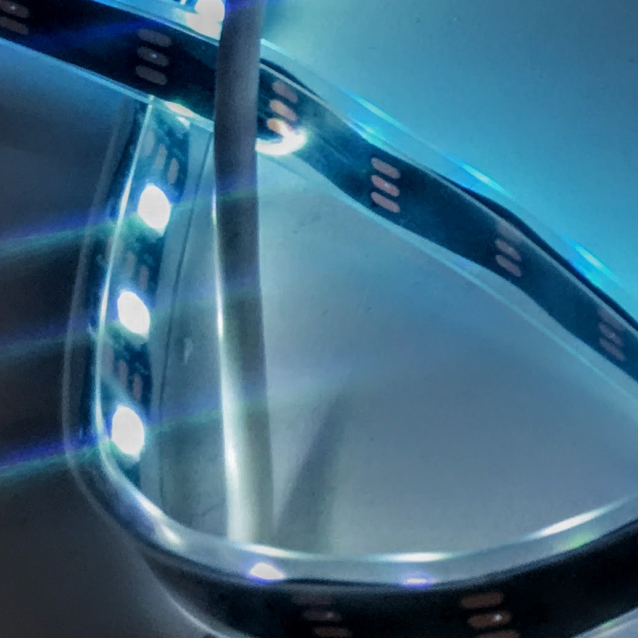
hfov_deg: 15.3
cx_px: 1100
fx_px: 2085
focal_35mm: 100
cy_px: 127
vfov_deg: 17.3
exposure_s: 1/147
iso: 25
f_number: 2.2
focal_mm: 4.15
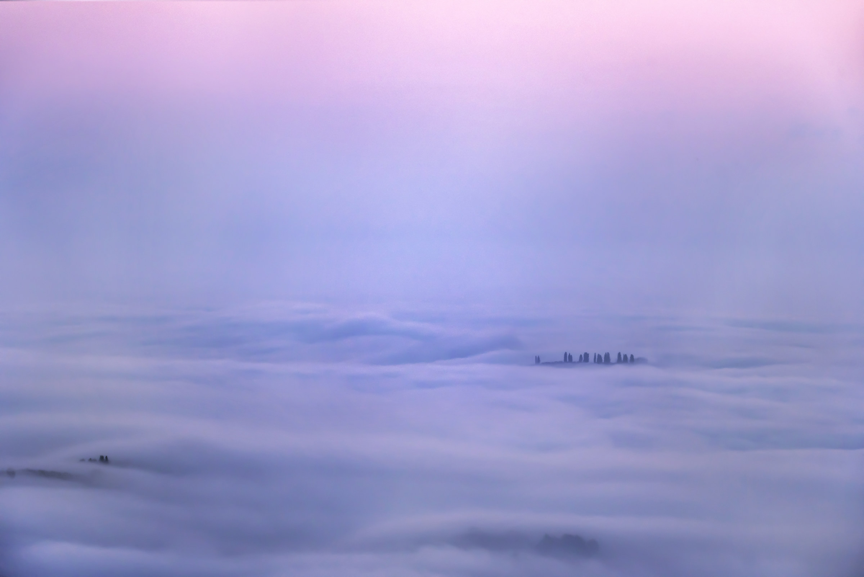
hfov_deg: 12.4
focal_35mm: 165
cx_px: 432
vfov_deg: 8.3
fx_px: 3961
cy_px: 288
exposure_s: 1/800
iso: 640
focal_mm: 165
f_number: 5
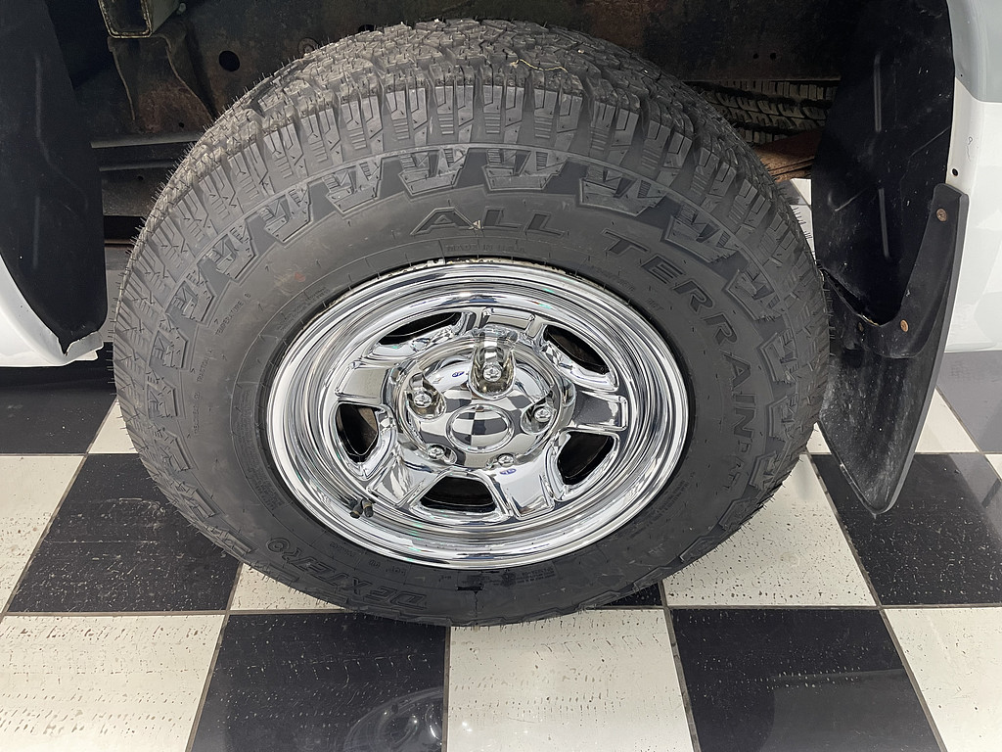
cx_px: 501
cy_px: 376
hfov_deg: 69.4
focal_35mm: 25
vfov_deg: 54.9
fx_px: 724
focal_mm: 5.1
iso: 200
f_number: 1.6
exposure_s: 1/60
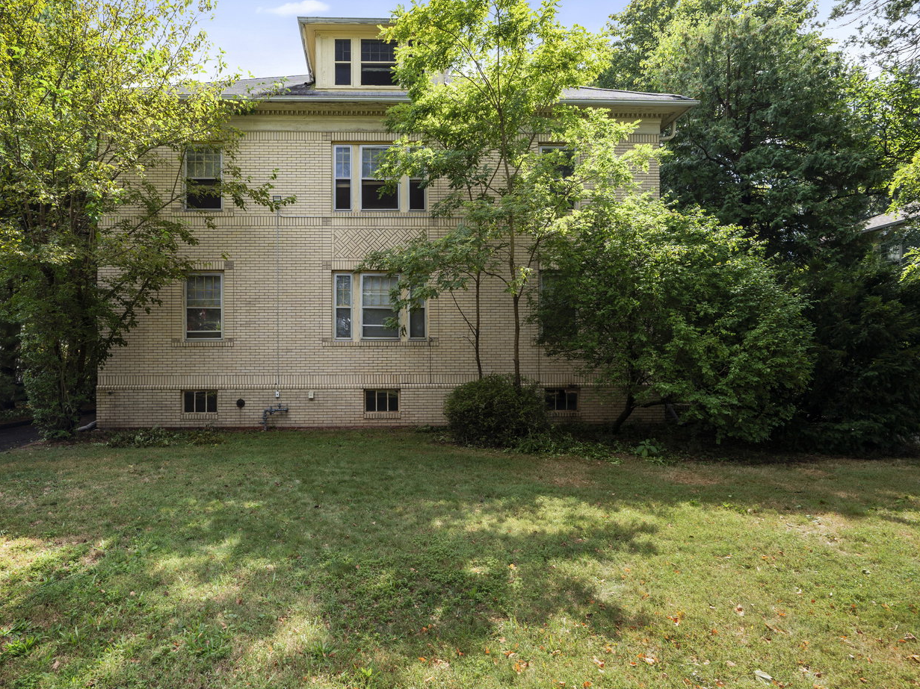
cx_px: 380
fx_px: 531
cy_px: 353
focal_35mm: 20
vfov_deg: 66.0
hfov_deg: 81.0
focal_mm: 16
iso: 100
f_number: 8
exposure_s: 1/20
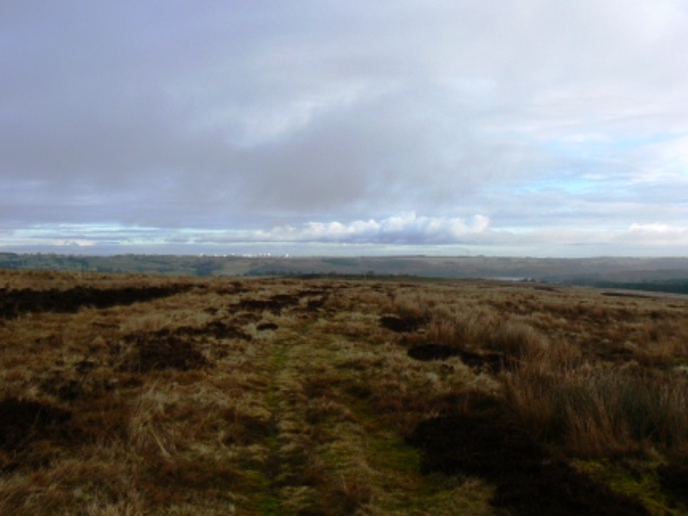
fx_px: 716
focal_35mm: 36
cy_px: 258
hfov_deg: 51.4
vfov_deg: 39.7
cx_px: 344
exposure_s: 1/320
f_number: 5.6
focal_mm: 6
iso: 80
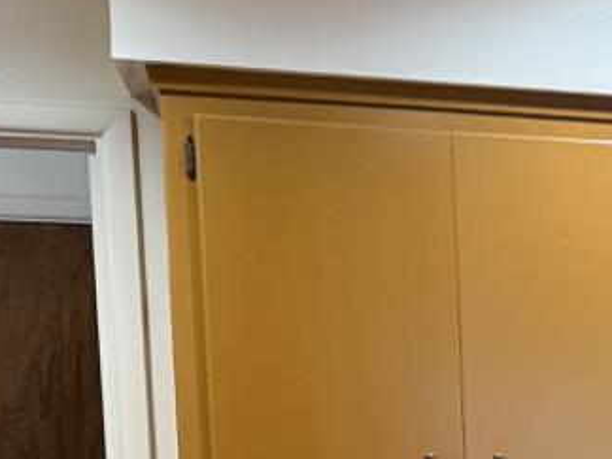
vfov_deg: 12.9
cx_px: 1396
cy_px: 617
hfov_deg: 13.7
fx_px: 1962
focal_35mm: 111
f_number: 1.78
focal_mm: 6.76
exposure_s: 1/60
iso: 200
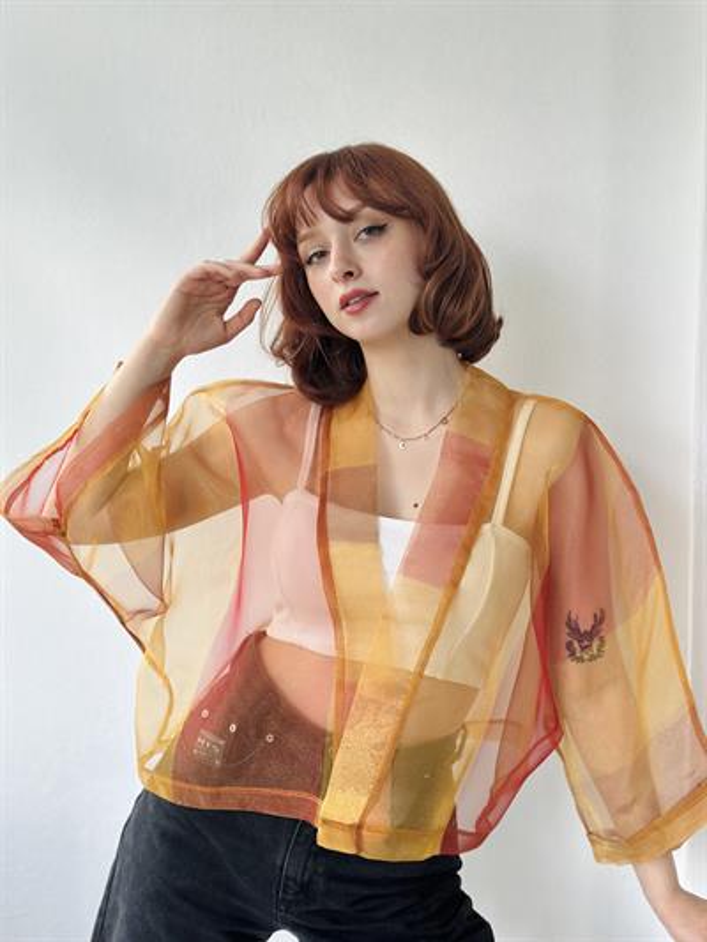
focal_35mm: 48
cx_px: 354
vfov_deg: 39.6
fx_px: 1307
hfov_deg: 30.3
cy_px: 471
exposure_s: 1/250
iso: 80
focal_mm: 6.86
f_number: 1.78
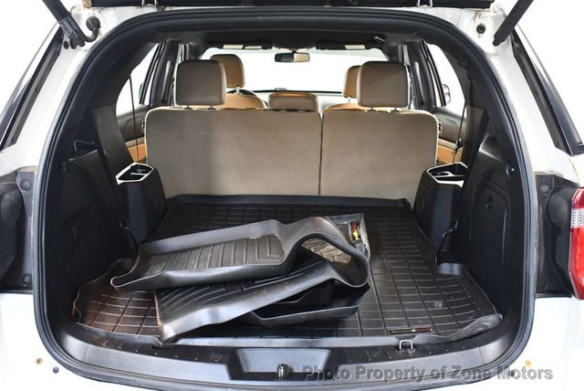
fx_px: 585
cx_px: 292
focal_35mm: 36
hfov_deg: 53.1
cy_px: 196
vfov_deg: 36.9
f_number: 3.5
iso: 5000
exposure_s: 1/60
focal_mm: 18
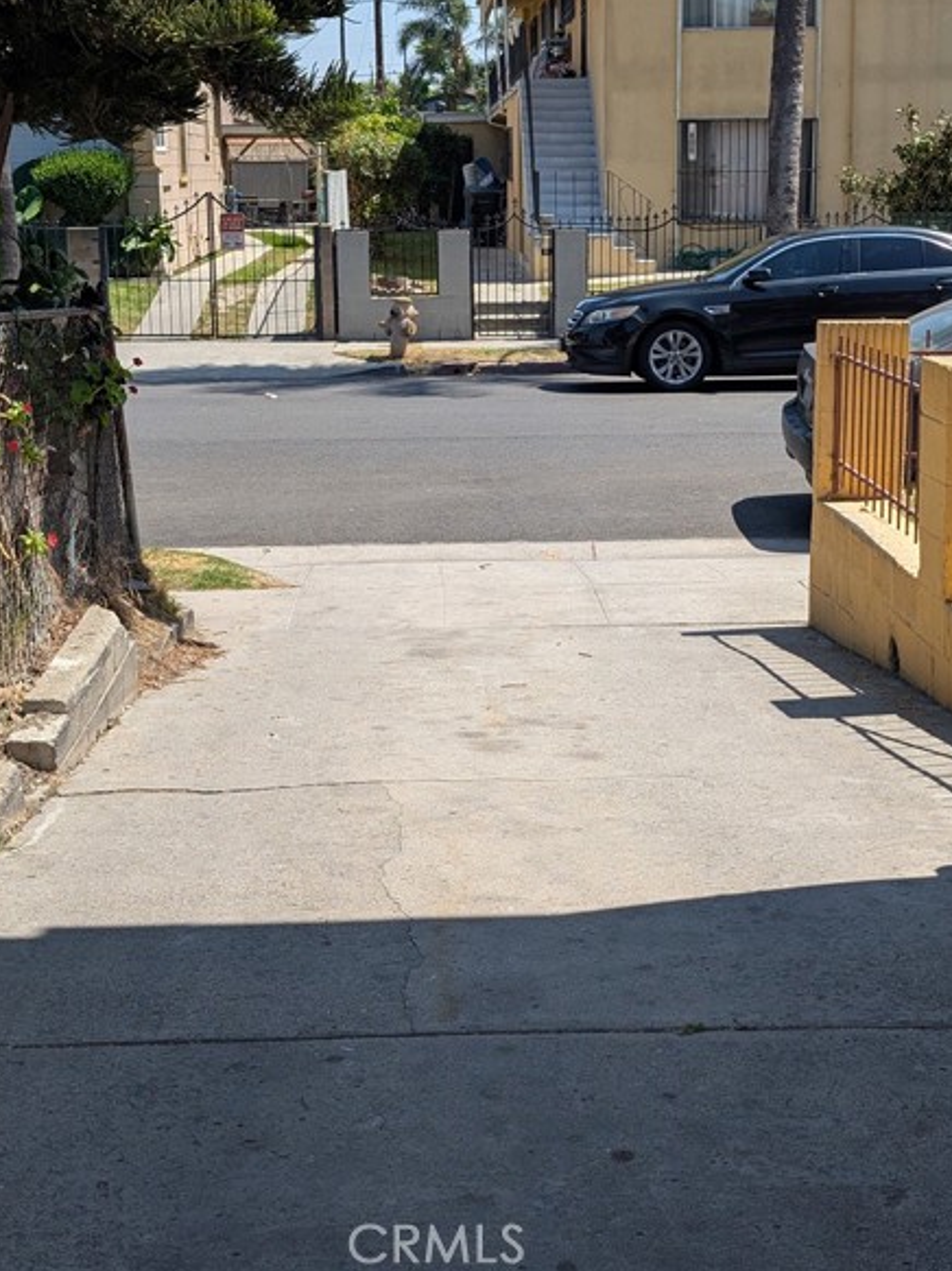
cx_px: 509
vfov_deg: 35.5
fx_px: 1982
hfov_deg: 27.0
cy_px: 577
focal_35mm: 54
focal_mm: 6.9
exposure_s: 1/1072
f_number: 1.68
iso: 21
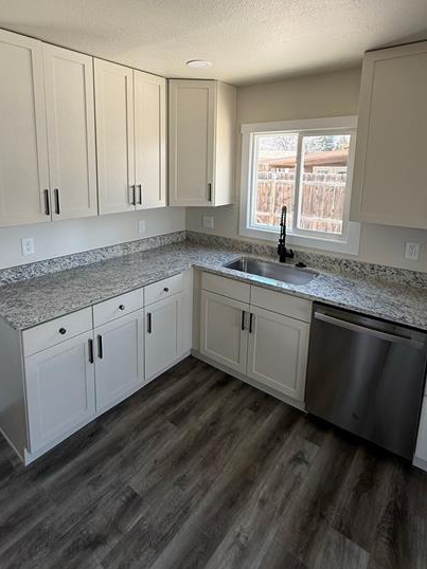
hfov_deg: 65.7
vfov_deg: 80.5
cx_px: 190
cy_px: 220
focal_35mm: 20
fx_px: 329
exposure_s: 1/99
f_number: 2.2
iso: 80
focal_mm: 2.22
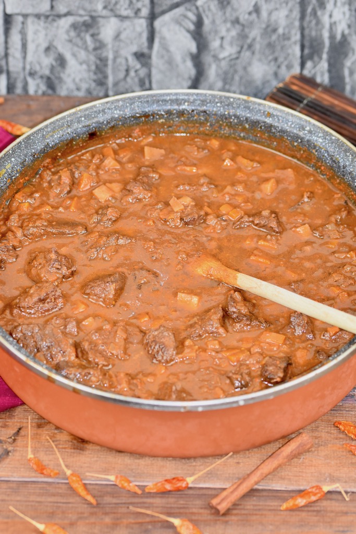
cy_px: 267
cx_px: 178
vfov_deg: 13.0
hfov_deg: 8.7
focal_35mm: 158
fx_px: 2335
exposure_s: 1/80
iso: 800
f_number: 4.5
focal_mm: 105
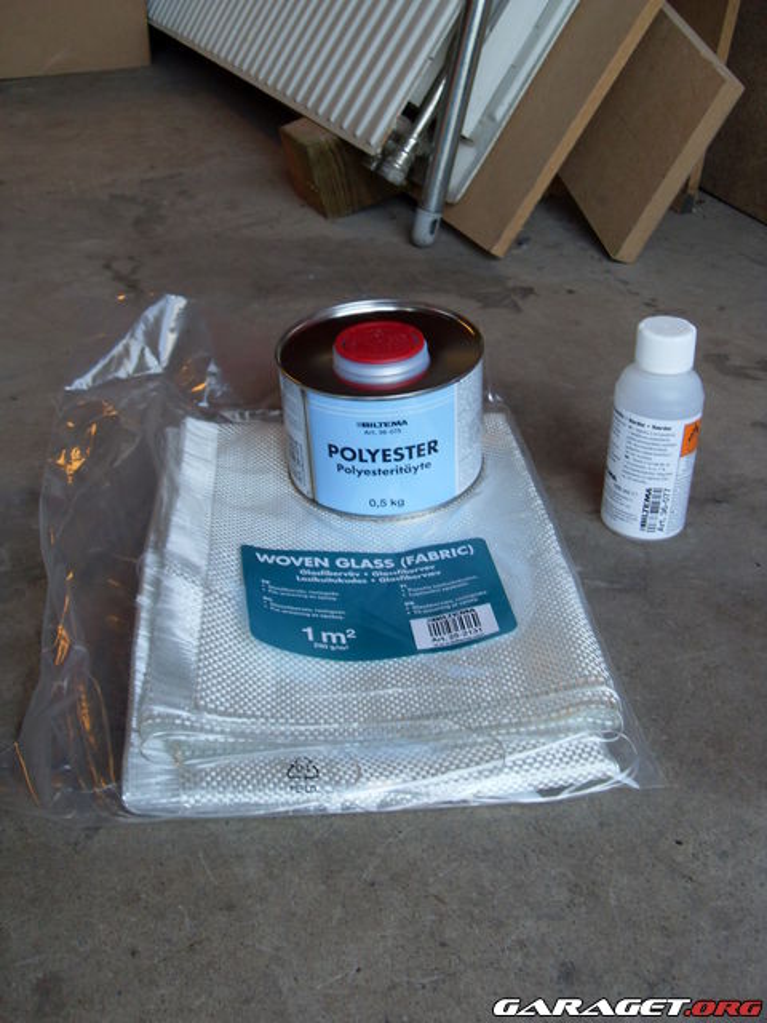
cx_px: 384
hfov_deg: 38.7
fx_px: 1093
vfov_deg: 50.1
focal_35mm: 37
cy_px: 512
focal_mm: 6.3
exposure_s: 1/90
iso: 80
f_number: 2.8
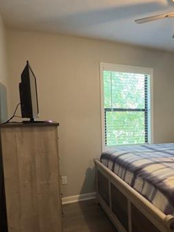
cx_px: 142
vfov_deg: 58.1
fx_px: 208
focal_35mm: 31
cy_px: 134
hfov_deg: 43.1
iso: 640
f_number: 2.2
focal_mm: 2.22
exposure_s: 1/60
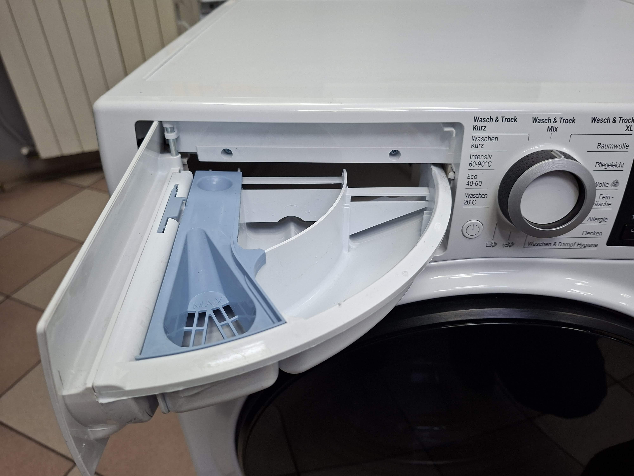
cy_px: 238
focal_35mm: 23
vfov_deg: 58.9
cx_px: 317
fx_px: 421
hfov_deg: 73.9
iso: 200
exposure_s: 1/100
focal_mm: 5.54
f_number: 1.8
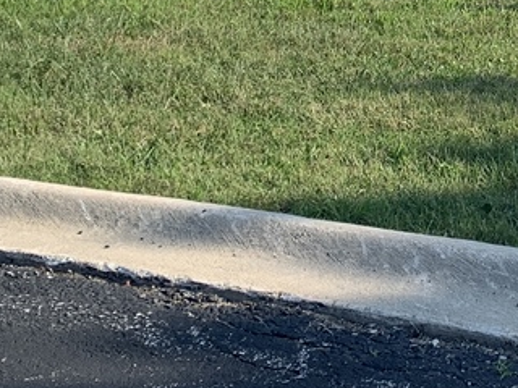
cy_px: -105
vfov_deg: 12.3
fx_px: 1751
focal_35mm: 117
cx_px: 638
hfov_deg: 16.1
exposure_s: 1/1718
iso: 25
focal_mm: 4.25
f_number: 1.8
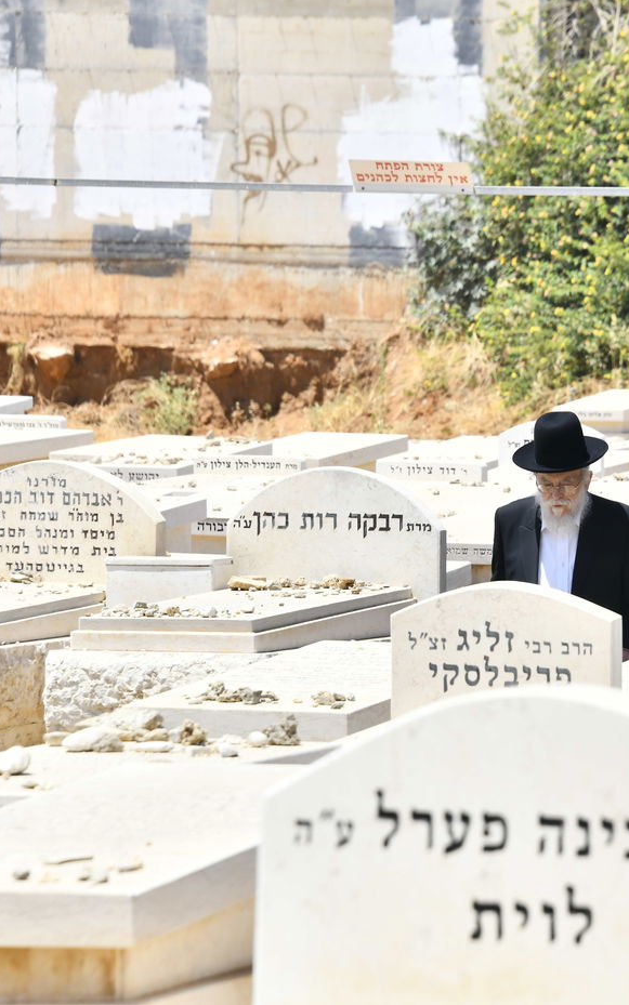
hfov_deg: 5.0
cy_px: 502
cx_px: 548
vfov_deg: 8.0
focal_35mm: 261
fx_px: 7155
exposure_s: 1/320
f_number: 9
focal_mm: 170
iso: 200
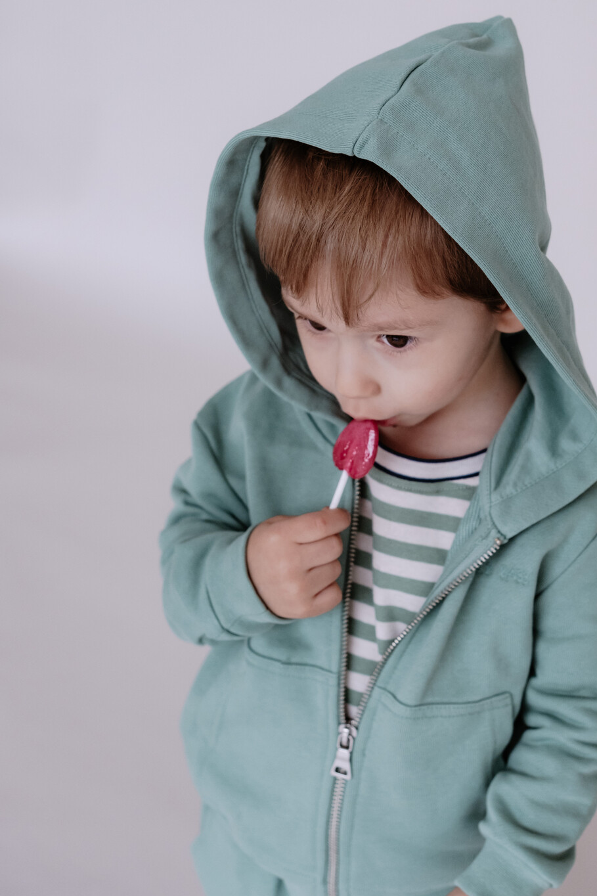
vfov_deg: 30.4
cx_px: 373
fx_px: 1642
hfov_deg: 20.6
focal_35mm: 66
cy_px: 334
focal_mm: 33
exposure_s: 1/125
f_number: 3.2
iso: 800
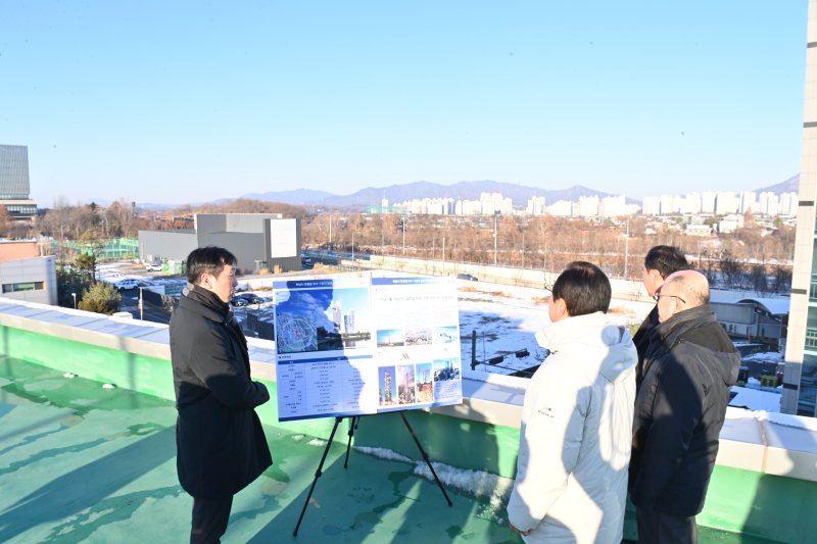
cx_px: 408
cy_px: 272
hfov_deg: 73.8
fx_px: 545
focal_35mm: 24
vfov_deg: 53.1
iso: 800
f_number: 18
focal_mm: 24
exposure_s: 1/160
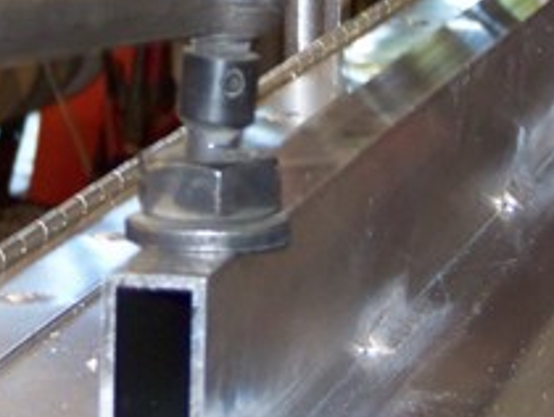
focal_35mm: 260
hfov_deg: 7.6
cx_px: 427
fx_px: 4166
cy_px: 38
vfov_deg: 5.7
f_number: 3.2
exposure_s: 1/30
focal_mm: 13.2
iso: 200
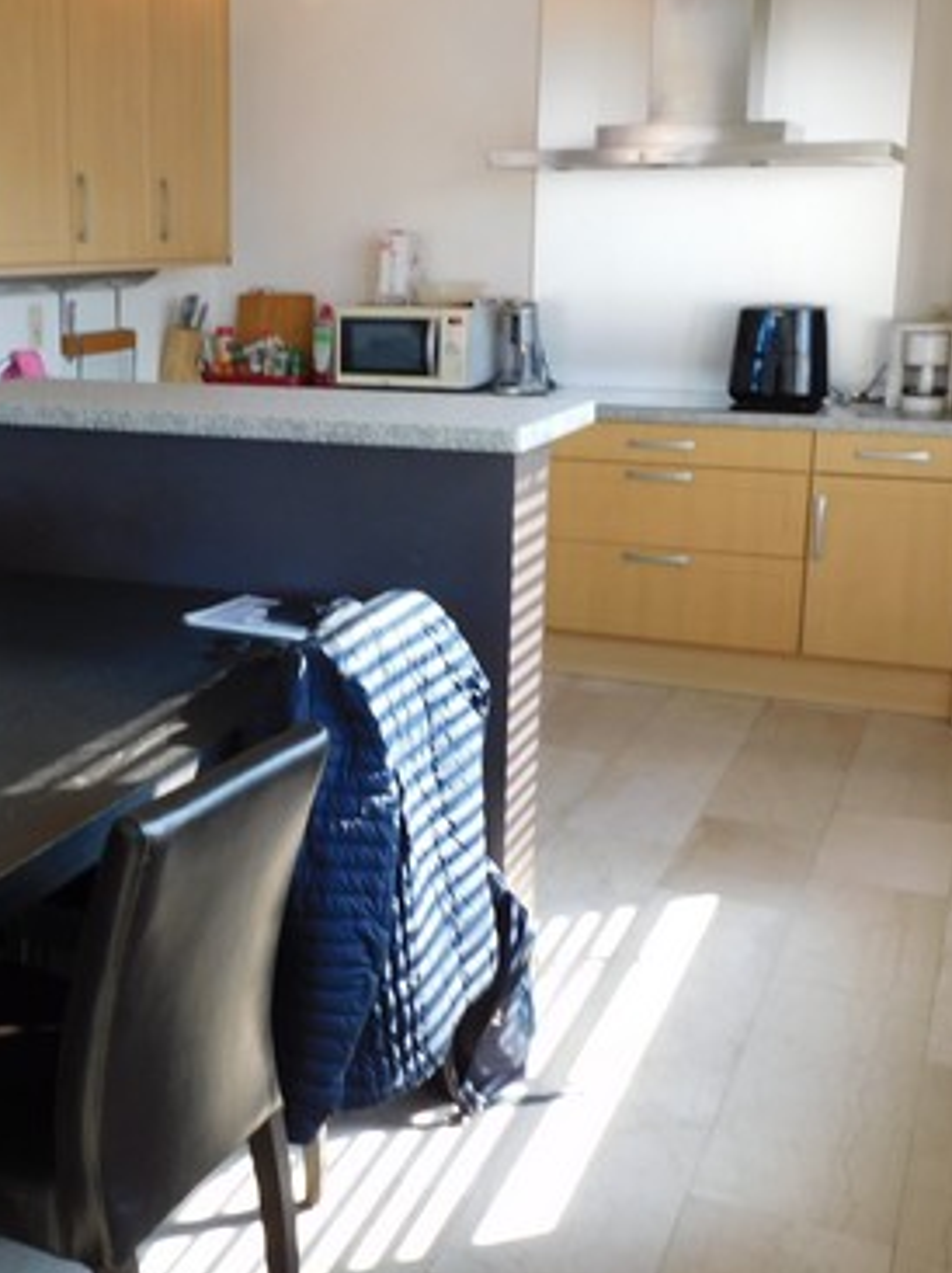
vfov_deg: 44.8
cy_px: 577
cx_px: 250
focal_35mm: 42
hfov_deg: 33.7
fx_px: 1542
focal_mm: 4.3
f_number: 3.3
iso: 125
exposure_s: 1/40
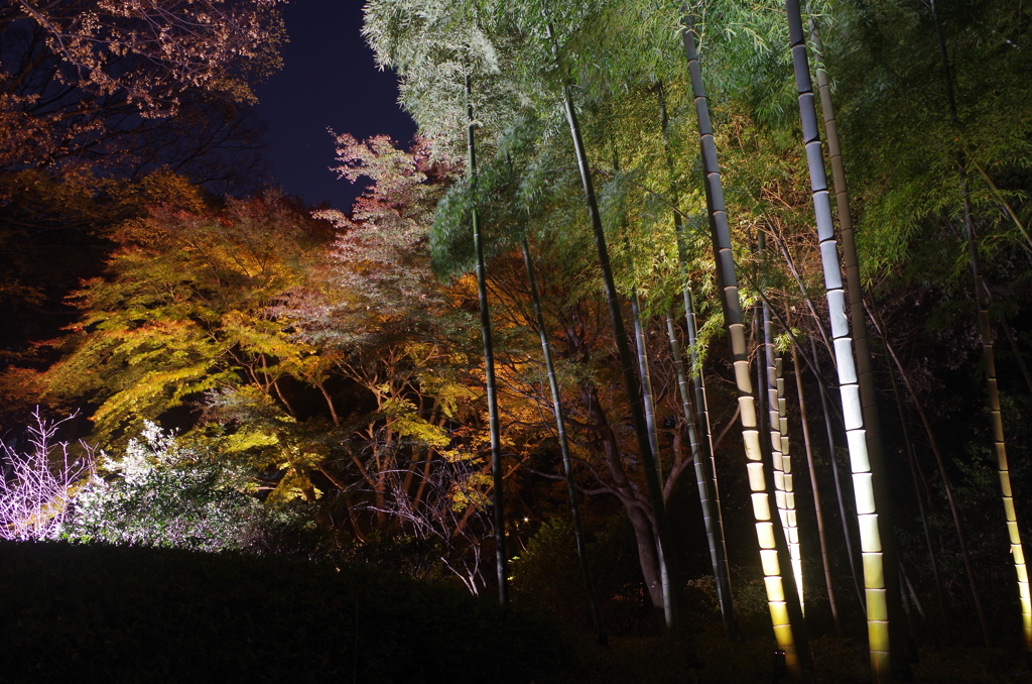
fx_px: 973
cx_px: 516
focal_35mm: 34
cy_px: 342
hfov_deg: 55.9
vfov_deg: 38.7
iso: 100
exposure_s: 30
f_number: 9
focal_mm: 23.13
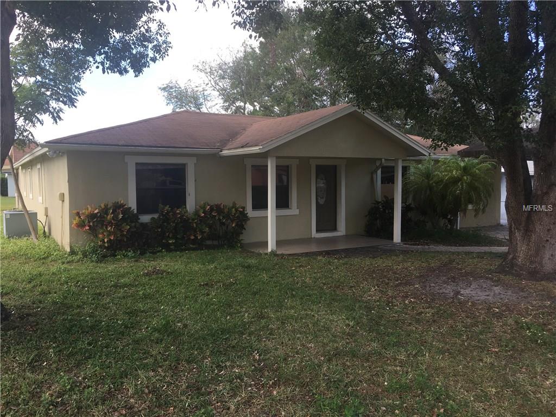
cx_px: 278
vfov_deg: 48.2
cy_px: 208
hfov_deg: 61.7
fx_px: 466
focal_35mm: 29
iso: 25
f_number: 2.2
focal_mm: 4.15
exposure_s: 1/363
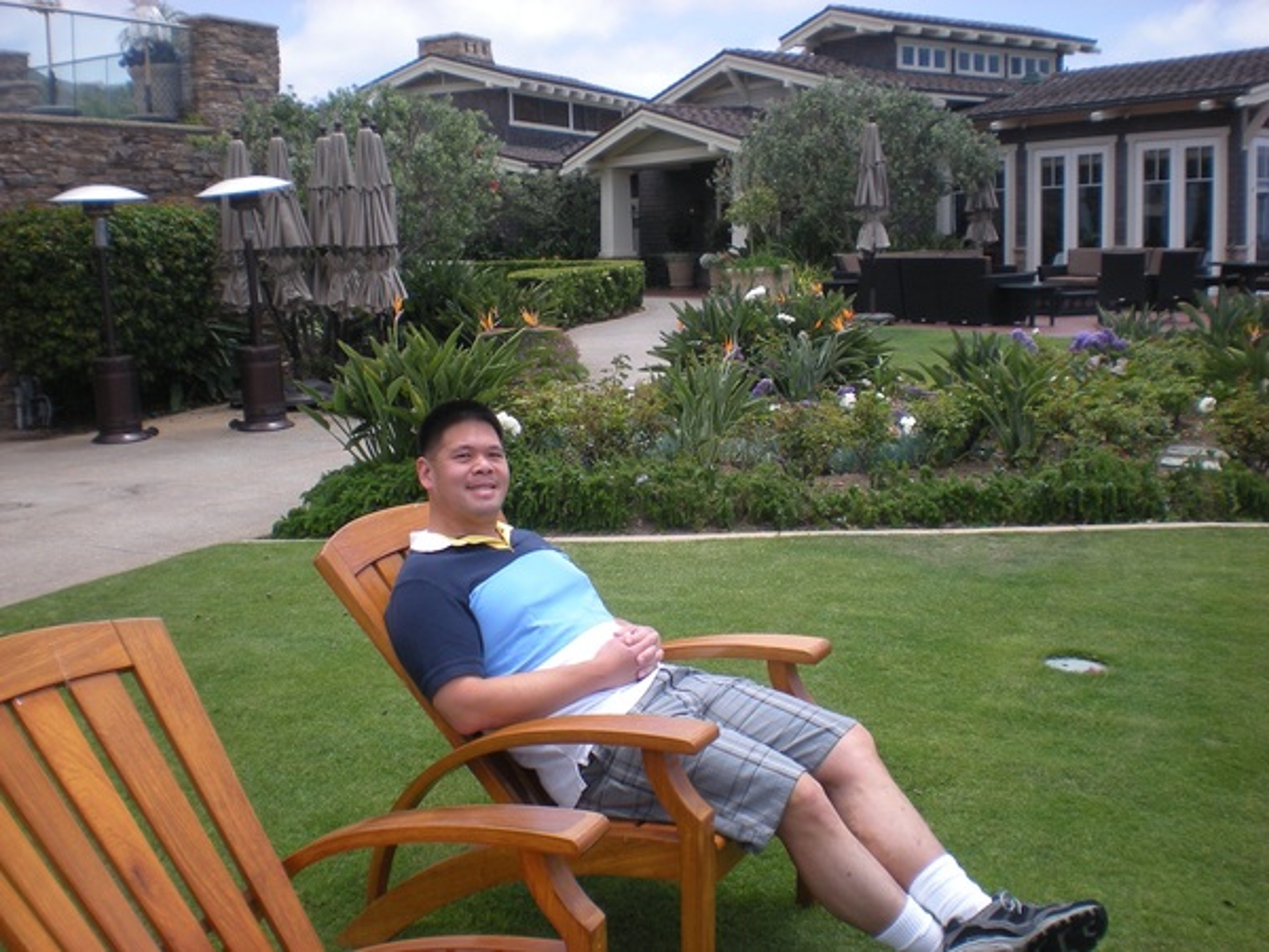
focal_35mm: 38
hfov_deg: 49.0
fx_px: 1393
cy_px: 476
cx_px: 634
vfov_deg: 37.7
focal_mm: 6.3
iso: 64
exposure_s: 1/339
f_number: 4.6
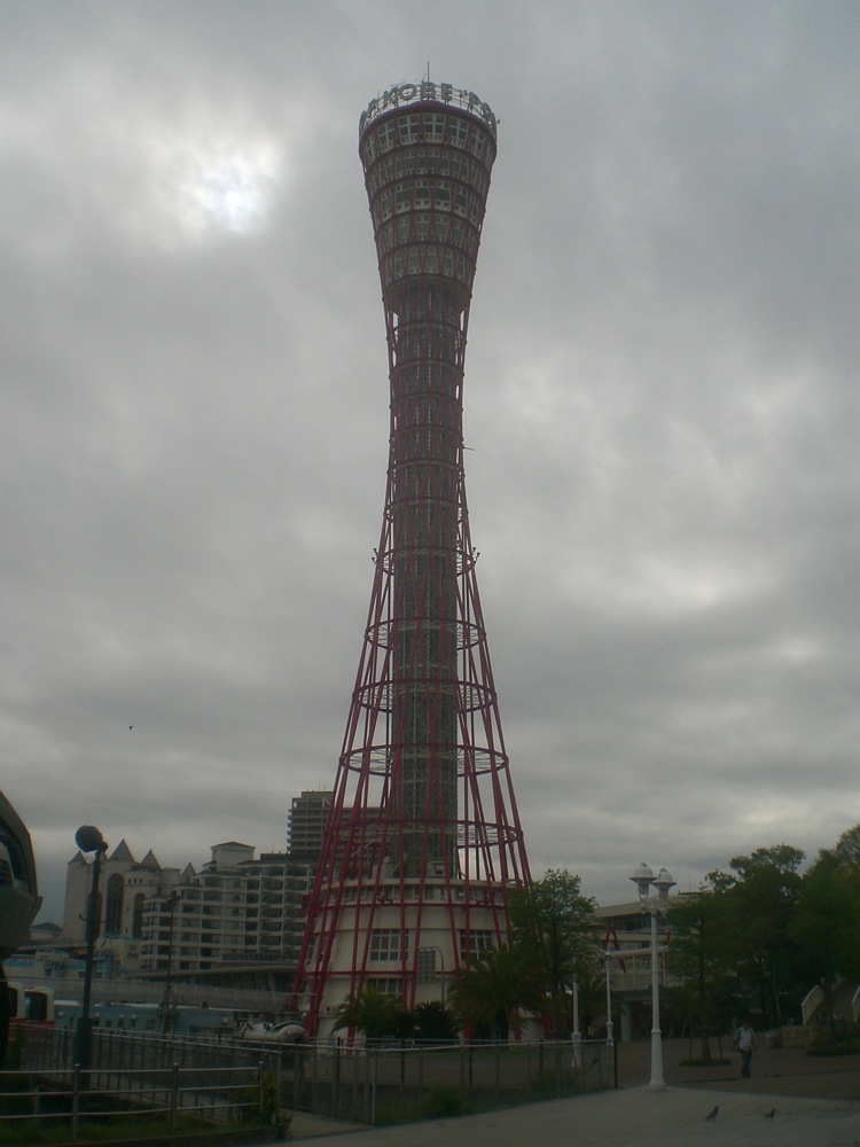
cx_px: 430
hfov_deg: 37.7
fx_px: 1259
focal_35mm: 38
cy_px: 574
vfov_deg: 49.0
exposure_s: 1/800
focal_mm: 6.3
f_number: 4.4
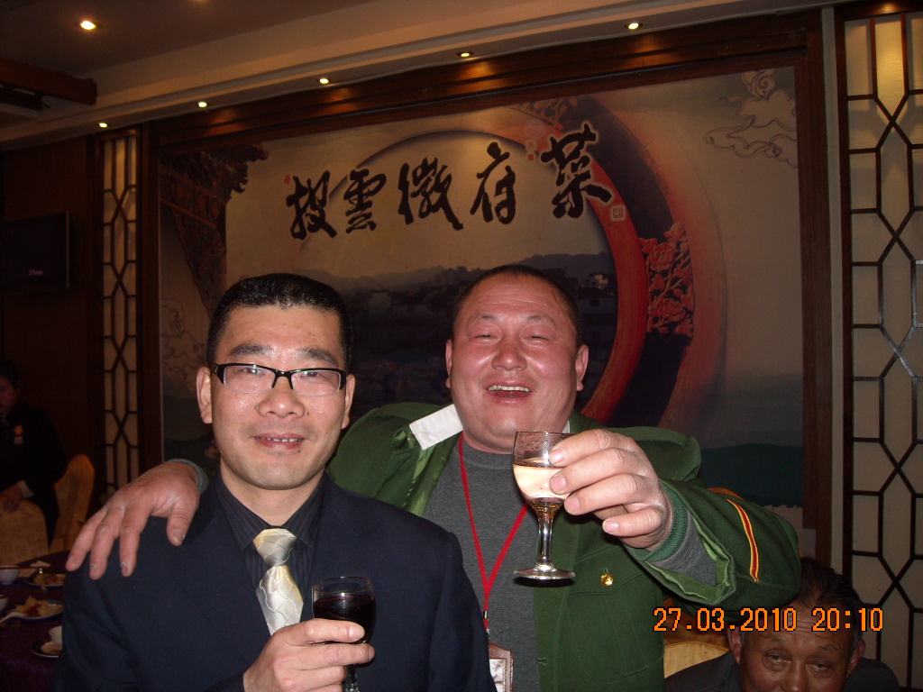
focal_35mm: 35
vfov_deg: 40.7
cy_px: 346
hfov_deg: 52.6
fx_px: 933
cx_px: 462
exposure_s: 1/60
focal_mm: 5.7
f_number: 2.8
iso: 100
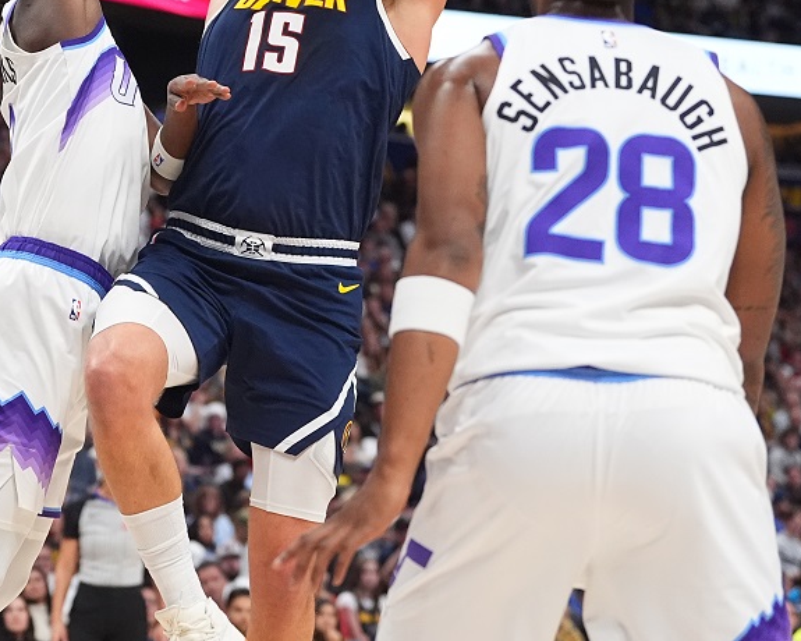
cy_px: 95
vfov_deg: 10.6
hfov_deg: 13.3
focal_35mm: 145
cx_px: 259
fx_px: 3437
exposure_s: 1/2000
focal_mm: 74
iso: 5000
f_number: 3.2
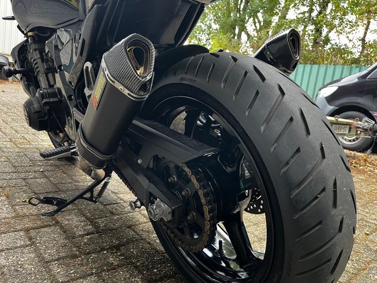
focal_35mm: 26
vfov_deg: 53.1
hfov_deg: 67.3
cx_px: 188
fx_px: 283
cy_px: 142
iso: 250
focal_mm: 5.1
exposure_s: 1/60
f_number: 1.6
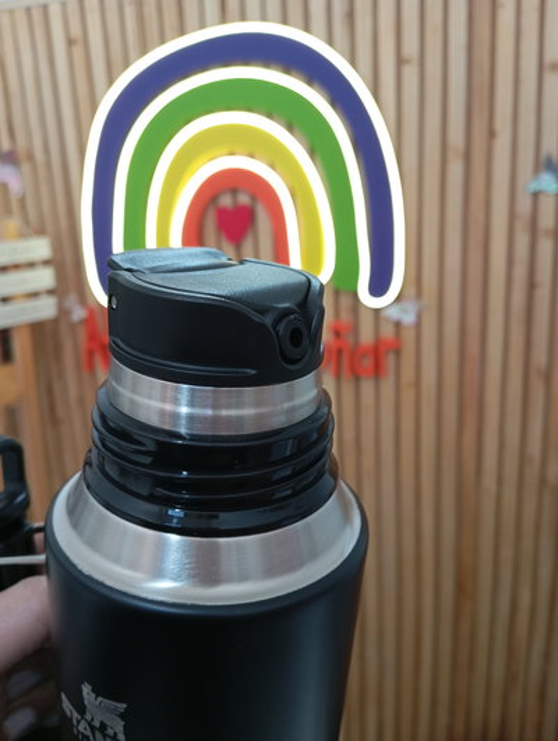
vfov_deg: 63.4
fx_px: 600
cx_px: 279
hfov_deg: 49.9
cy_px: 370
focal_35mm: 28
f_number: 1.8
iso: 950
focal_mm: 4.22
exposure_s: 1/50
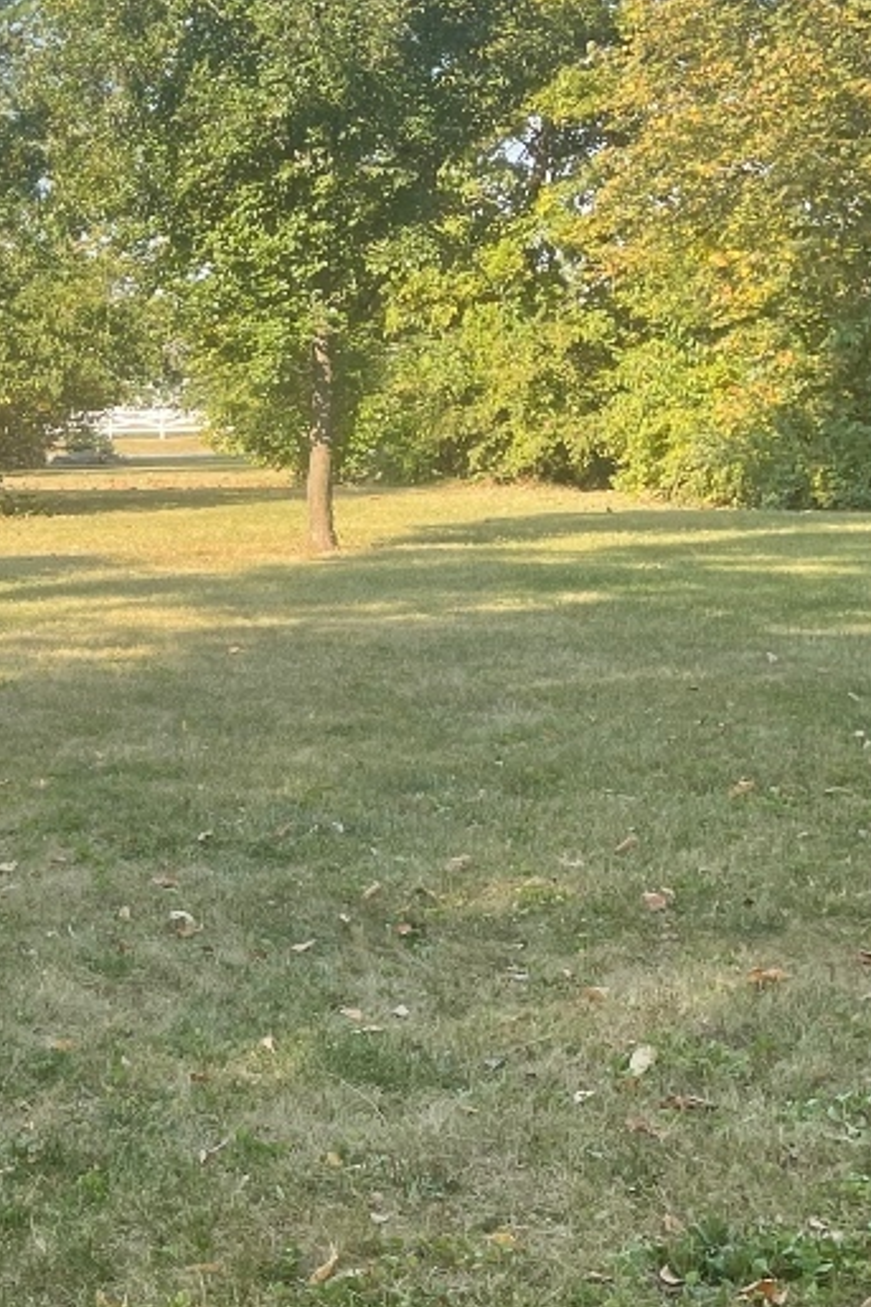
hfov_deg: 19.8
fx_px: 2288
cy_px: 728
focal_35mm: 63
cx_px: -264
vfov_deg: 31.9
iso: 32
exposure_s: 1/606
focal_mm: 4.2
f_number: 1.6
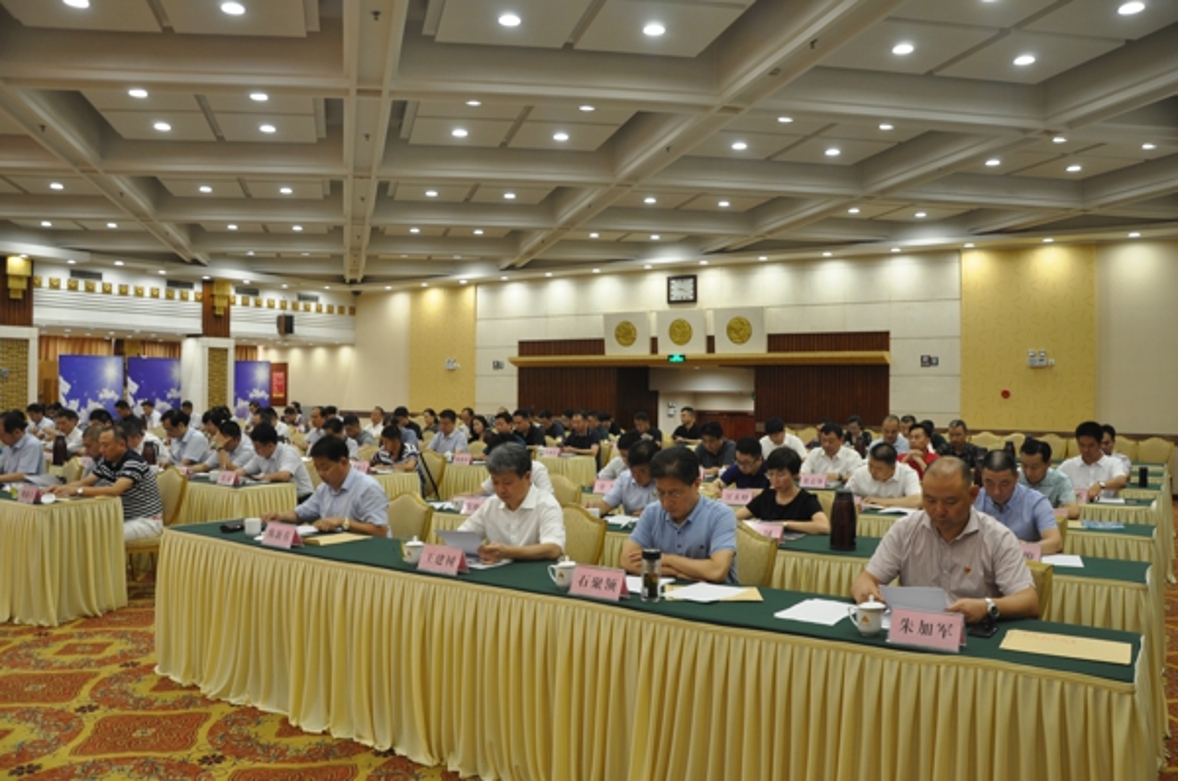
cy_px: 390
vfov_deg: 47.8
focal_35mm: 27
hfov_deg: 67.5
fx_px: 882
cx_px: 589
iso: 400
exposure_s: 1/25
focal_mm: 18
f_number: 5
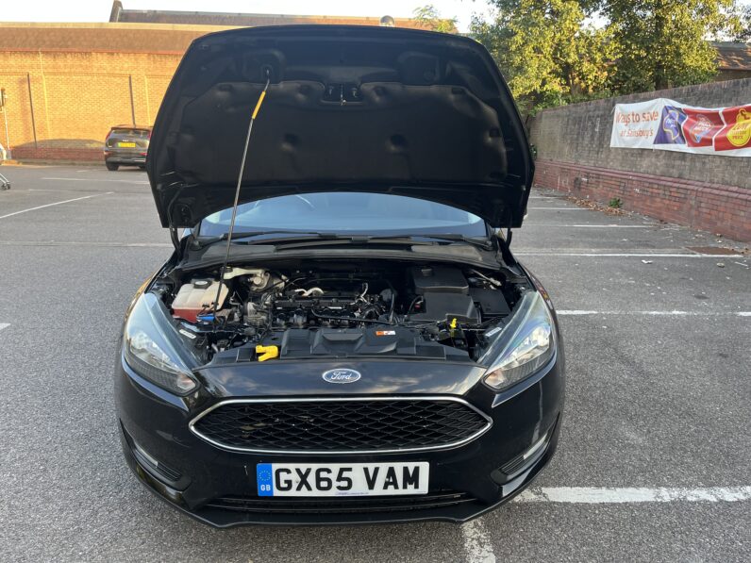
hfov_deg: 67.3
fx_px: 564
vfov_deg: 53.1
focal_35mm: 26
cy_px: 282
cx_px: 376
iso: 80
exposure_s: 1/121
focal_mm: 5.1
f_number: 1.6
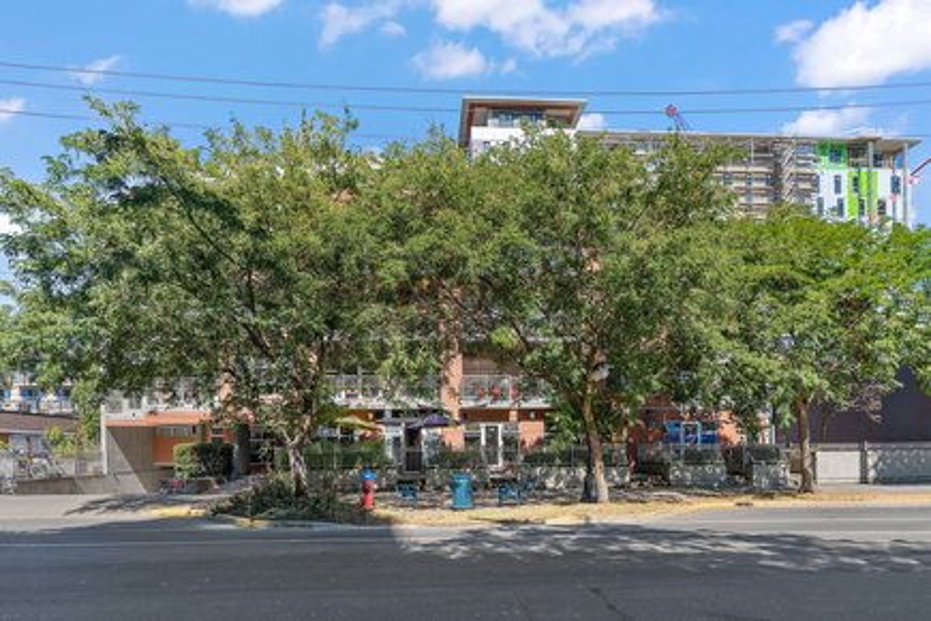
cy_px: 310
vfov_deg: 61.9
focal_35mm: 20
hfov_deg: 84.0
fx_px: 517
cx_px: 466
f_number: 6.3
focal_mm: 20
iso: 500
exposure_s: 1/800
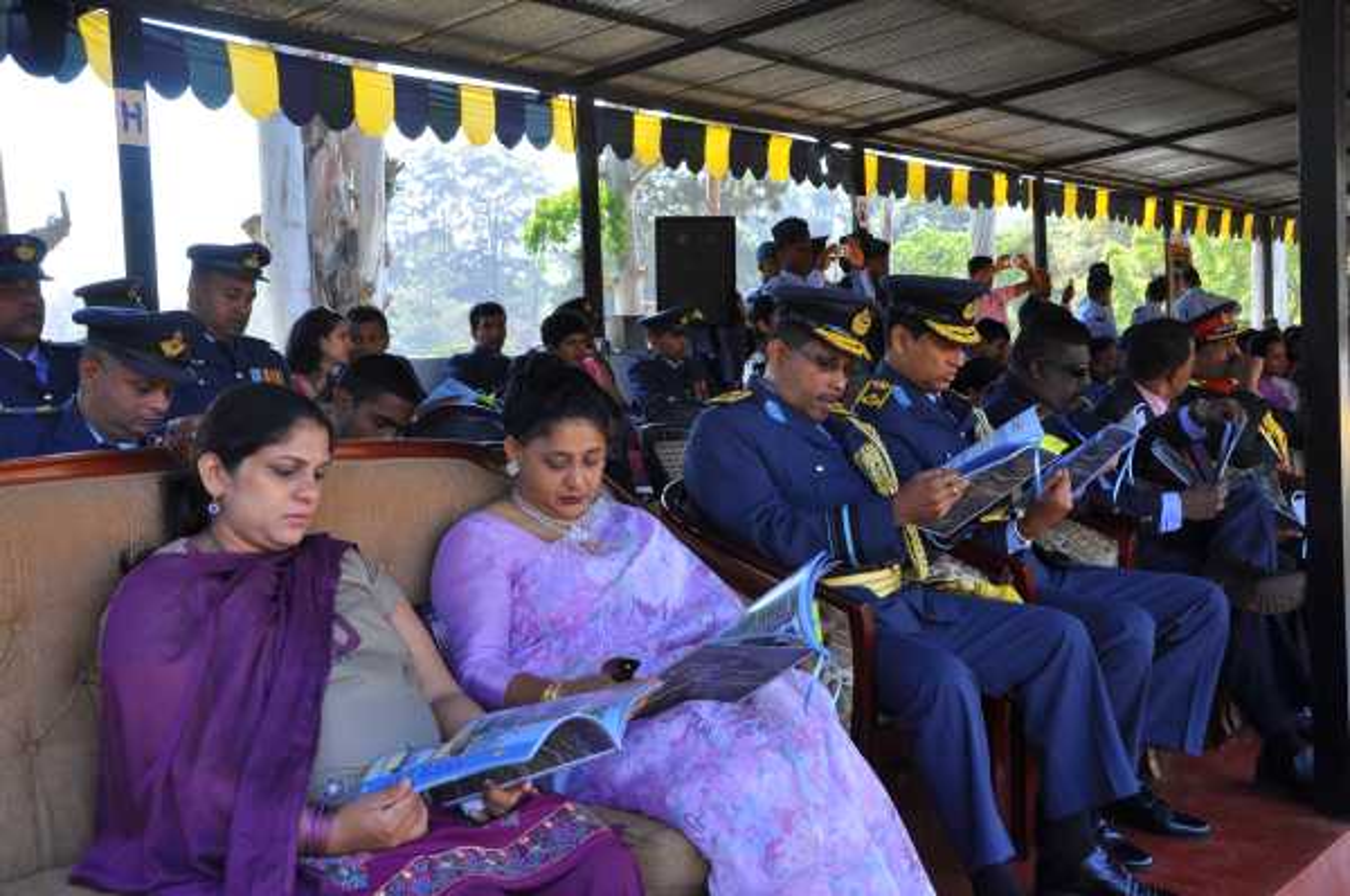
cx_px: 675
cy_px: 448
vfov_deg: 31.8
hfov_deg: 46.5
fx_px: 1572
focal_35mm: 42
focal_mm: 28
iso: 200
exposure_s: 1/125
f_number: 6.3
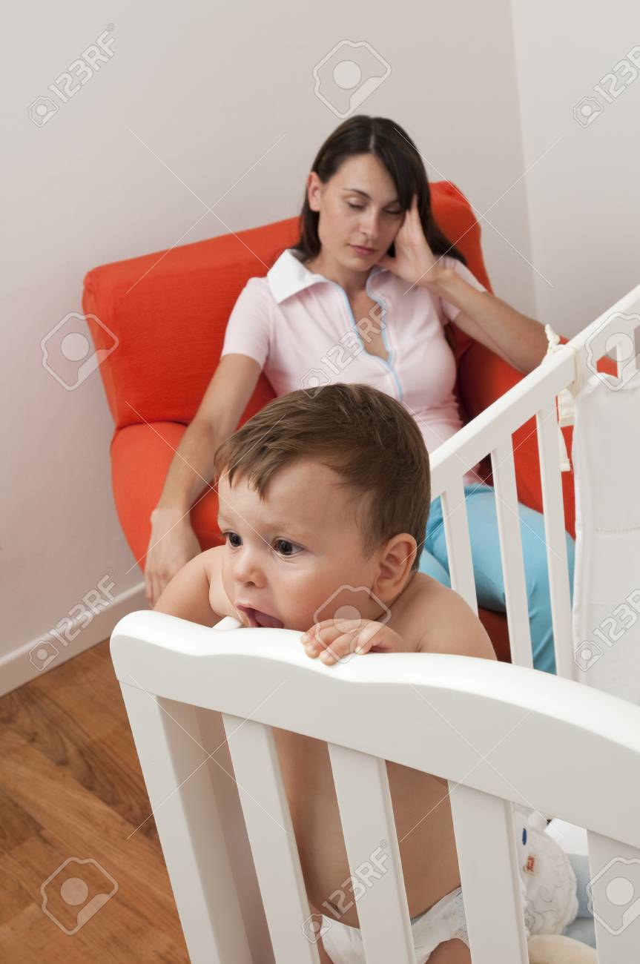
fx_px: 1404
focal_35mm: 52
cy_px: 482
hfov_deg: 25.7
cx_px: 320
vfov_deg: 37.9
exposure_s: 1/100
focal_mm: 35
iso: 125
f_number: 9
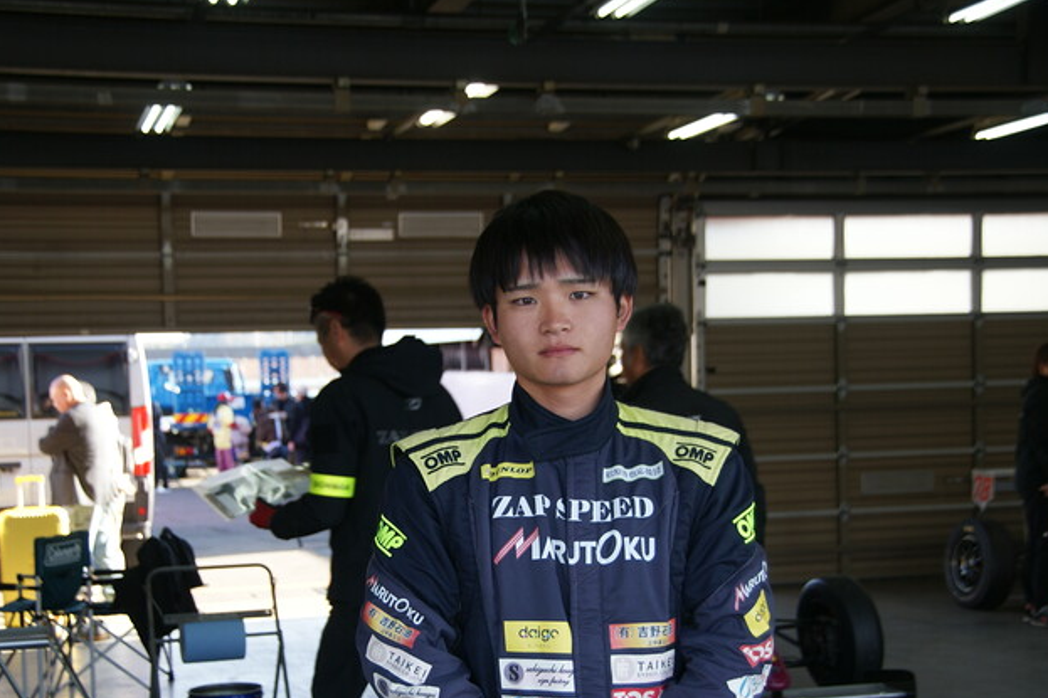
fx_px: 1513
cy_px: 343
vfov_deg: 26.0
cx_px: 463
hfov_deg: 38.1
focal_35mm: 52
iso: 100
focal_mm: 30
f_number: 4.5
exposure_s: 1/60
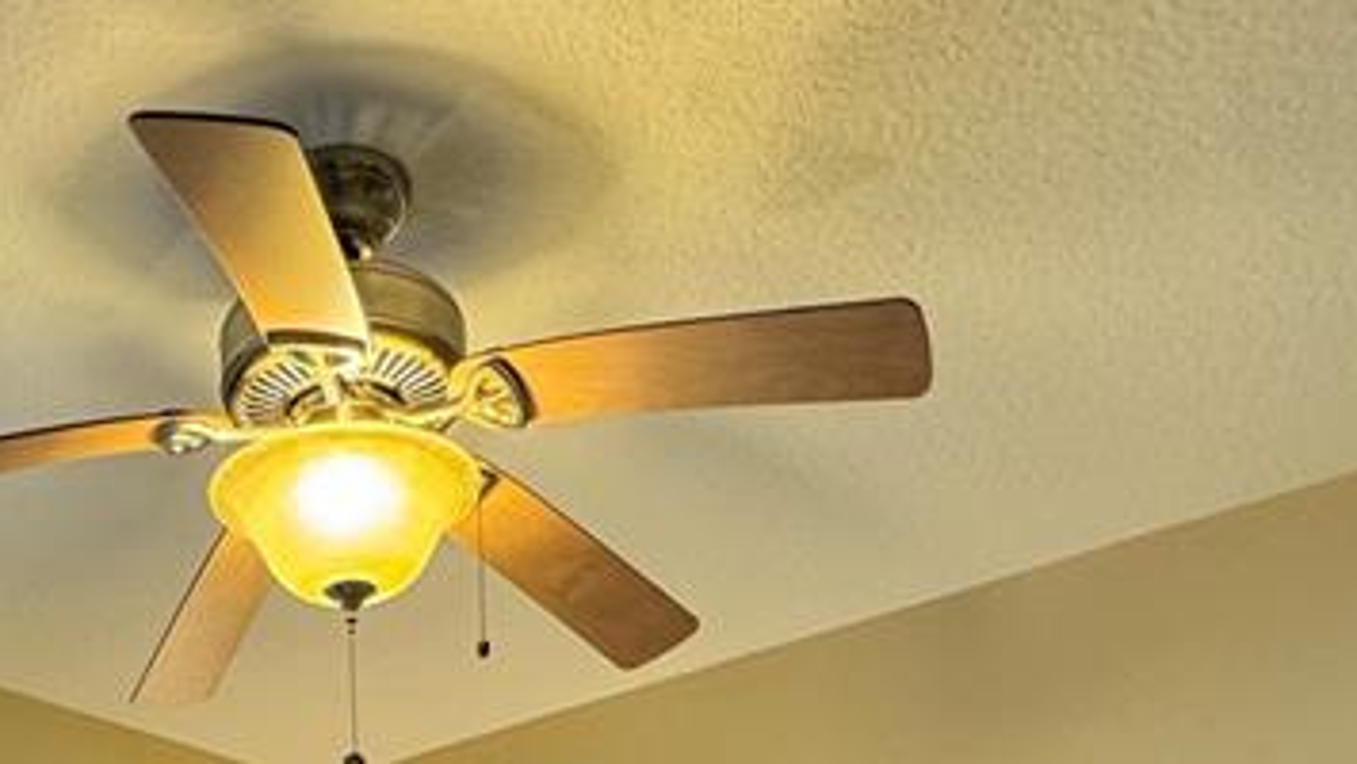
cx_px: 359
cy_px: 1375
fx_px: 1584
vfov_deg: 19.9
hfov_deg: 45.0
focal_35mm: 44
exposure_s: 1/60
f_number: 2.2
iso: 200
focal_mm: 2.22
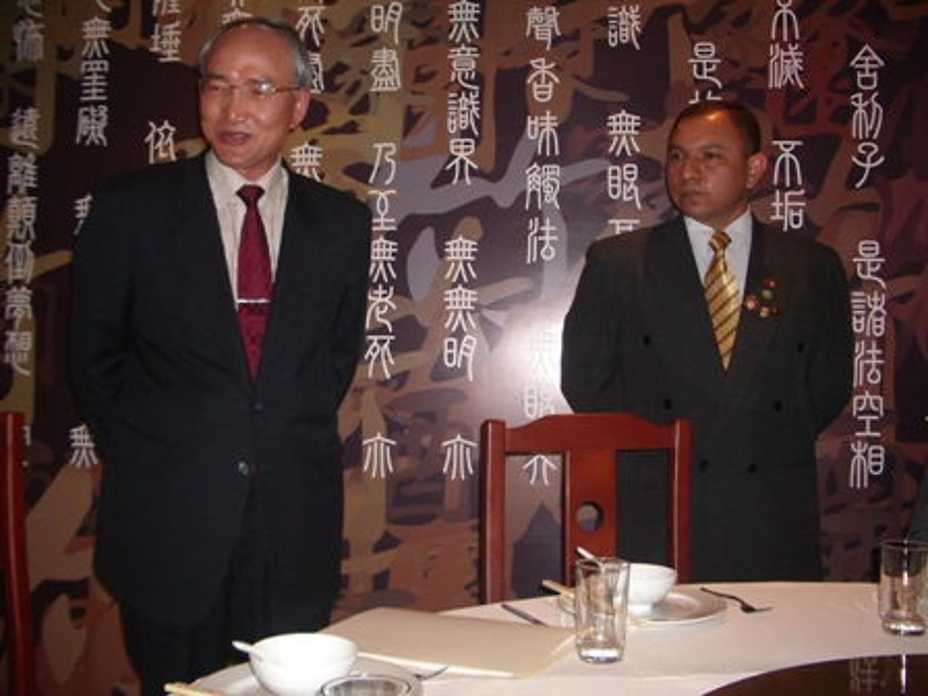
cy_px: 348
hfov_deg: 52.6
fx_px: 938
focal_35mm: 35
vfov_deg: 40.7
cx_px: 464
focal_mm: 5.8
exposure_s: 1/60
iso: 200
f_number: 2.6
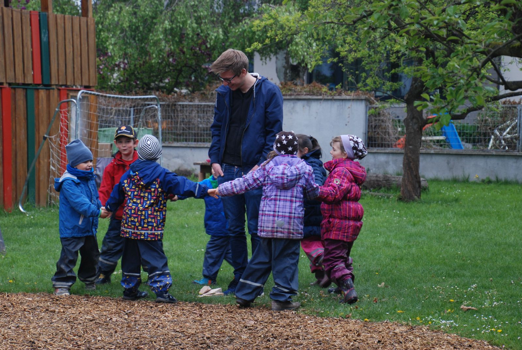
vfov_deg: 13.1
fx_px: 1524
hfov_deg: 19.4
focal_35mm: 105
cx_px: 261
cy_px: 175
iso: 320
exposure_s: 1/125
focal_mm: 70
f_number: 5.3
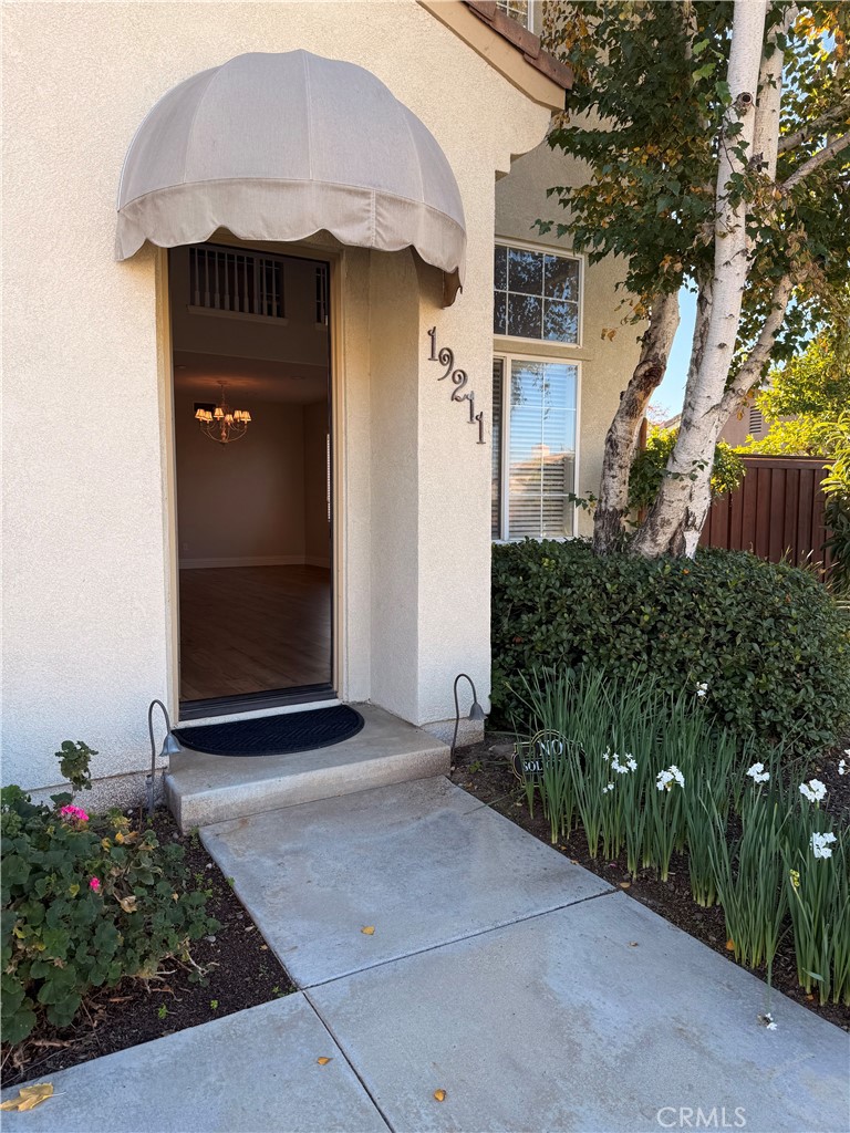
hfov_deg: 56.8
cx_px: 425
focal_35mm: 24
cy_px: 566
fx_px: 786
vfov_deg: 71.6
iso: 80
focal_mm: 6.76
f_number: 1.78
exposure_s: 1/695
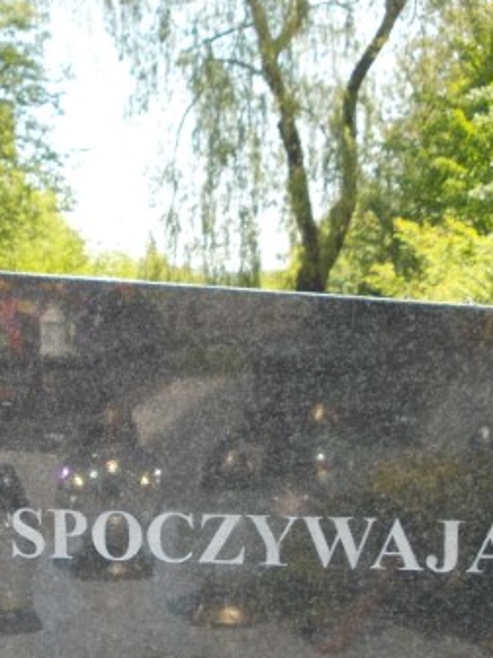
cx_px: 67
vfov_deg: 23.7
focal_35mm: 82
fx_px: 1557
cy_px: 460
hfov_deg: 17.8
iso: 100
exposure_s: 1/250
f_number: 3.3
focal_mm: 6.1
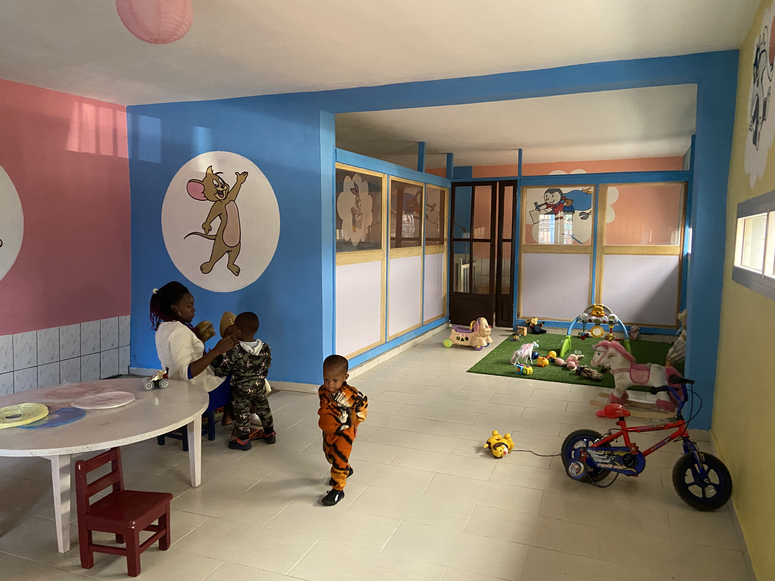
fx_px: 582
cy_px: 290
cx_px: 388
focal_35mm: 26
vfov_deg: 53.1
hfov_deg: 67.3
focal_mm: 4.25
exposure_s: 1/43
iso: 500
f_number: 1.8
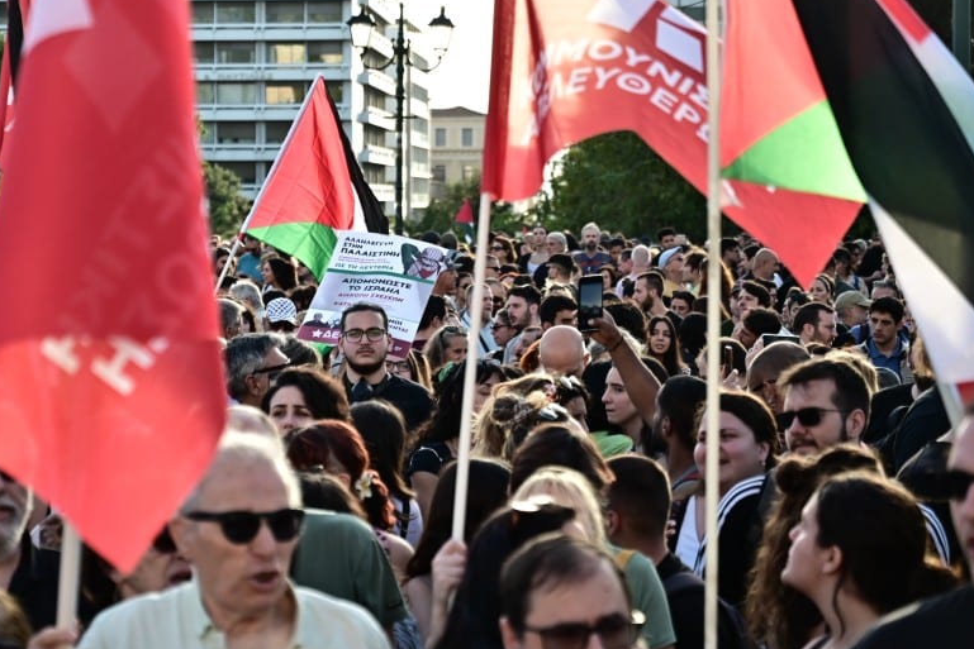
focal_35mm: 91
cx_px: 364
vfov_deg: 15.0
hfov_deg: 22.3
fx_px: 2462
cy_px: 324
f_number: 4
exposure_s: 1/800
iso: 500
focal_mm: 70
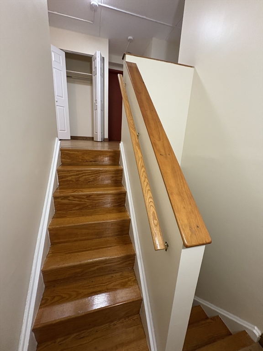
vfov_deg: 102.1
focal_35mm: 14
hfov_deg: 85.7
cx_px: 132
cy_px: 176
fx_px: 142
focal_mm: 2.22
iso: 320
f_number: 2.2
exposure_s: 1/60
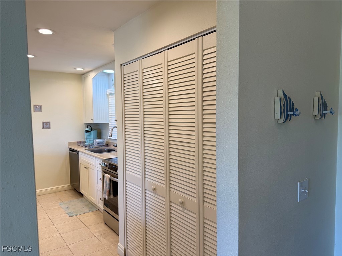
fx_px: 237
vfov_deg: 56.8
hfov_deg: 71.6
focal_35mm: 24
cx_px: 171
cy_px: 128
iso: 100
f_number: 1.78
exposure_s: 1/120
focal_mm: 6.76
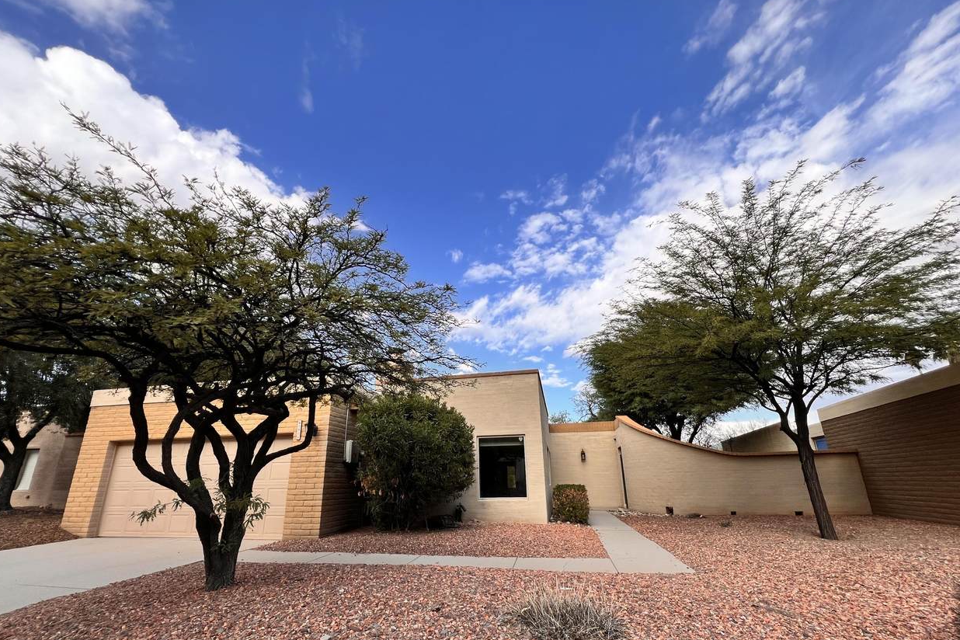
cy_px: 366
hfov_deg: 104.3
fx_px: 373
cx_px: 475
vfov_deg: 80.7
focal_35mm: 14
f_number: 1.8
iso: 32
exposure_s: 1/986
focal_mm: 1.57
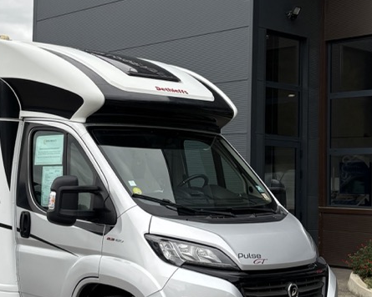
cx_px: 97
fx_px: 804
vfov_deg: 21.0
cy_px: 126
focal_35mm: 73
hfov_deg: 25.8
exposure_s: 1/657
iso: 50
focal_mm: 5.96
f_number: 1.6
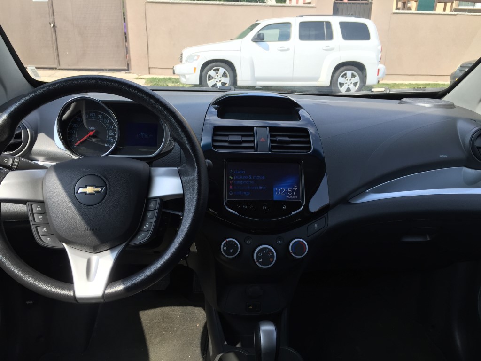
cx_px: 240
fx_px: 403
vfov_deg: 48.2
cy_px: 180
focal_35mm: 29
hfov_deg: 61.7
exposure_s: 1/494
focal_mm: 4.15
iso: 32
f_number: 2.2
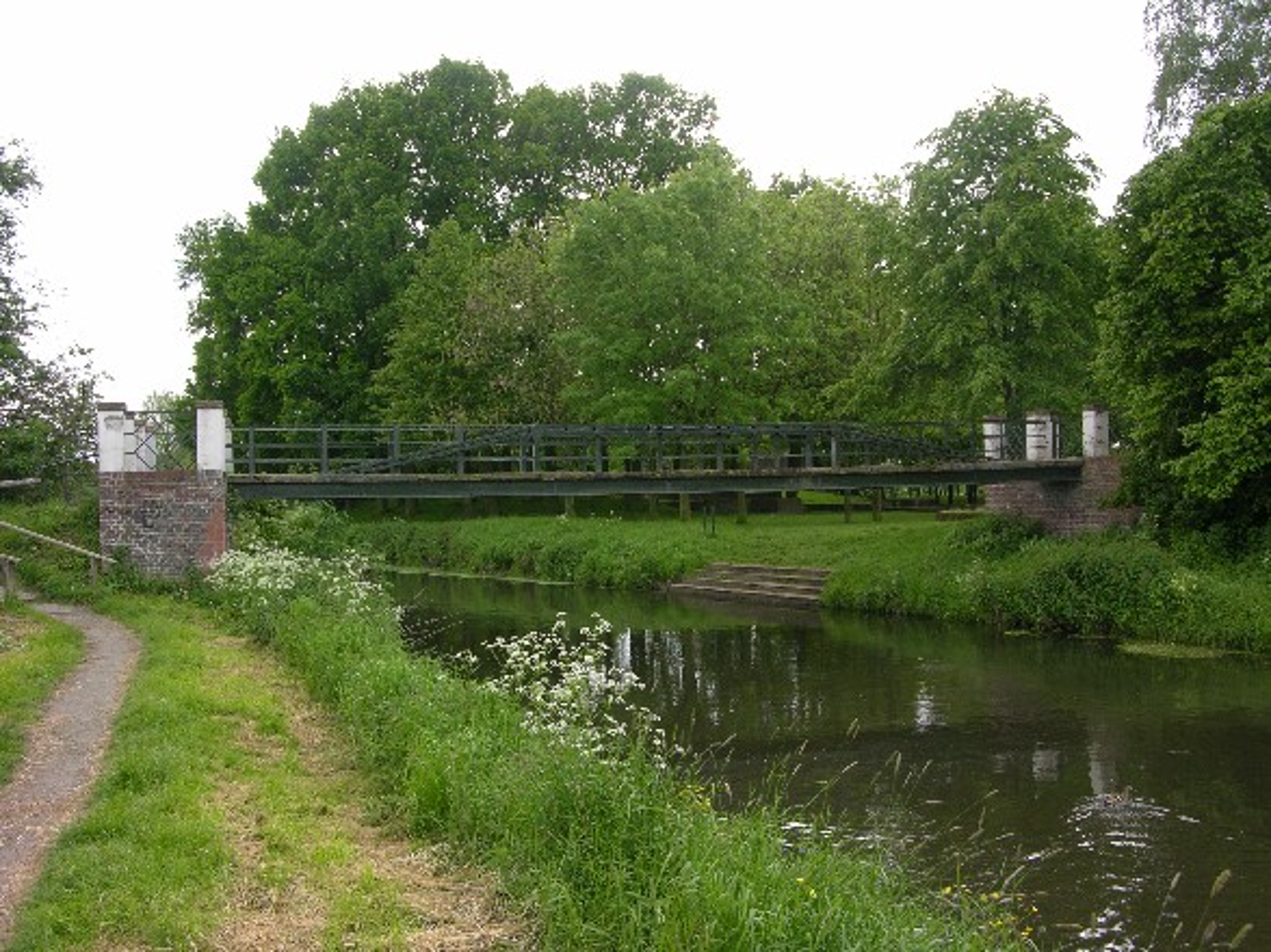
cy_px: 476
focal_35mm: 35
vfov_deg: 40.7
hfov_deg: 52.6
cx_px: 636
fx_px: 1285
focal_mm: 8.9
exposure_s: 1/101
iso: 50
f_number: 4.5
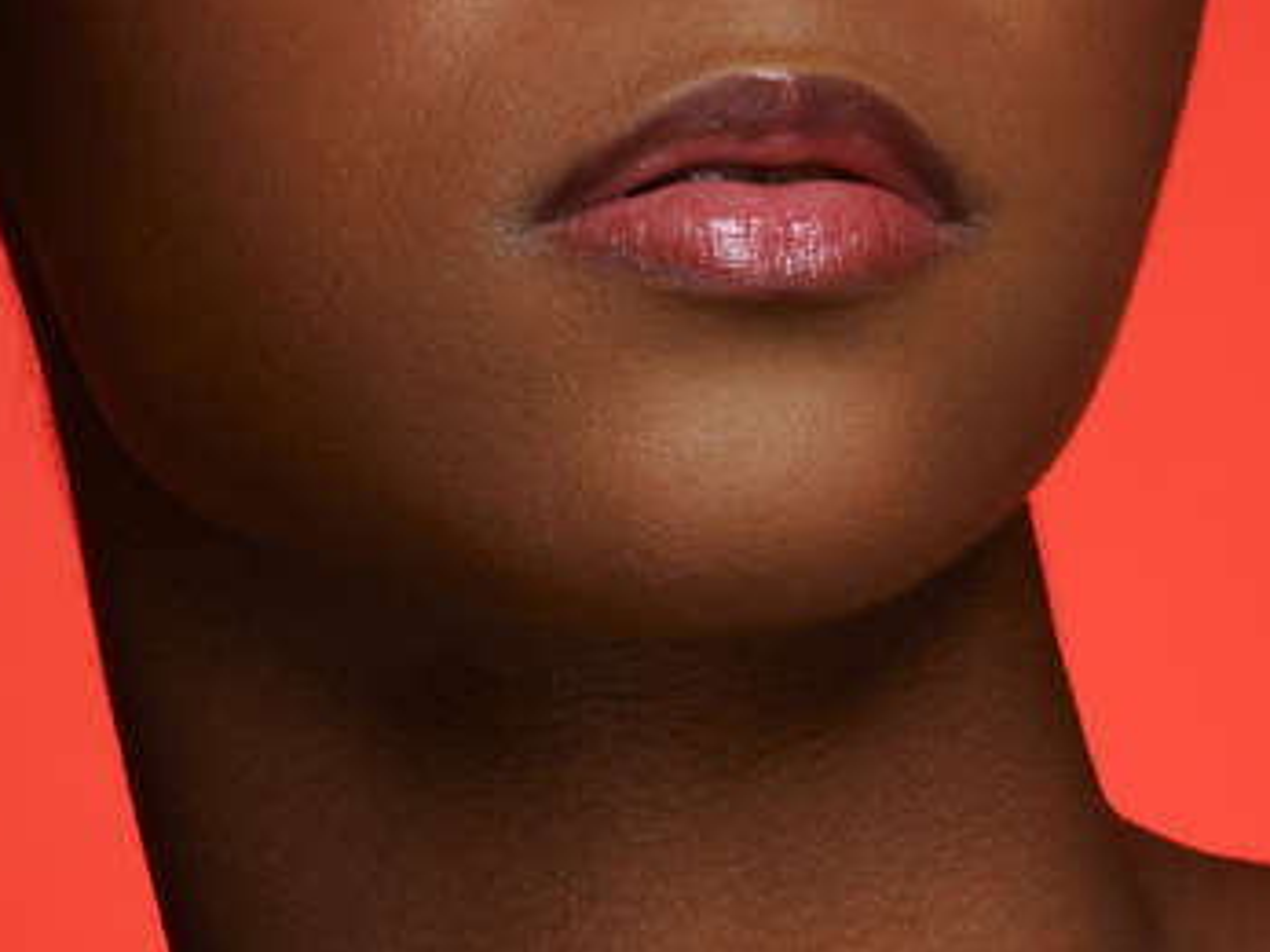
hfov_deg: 7.6
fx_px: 9609
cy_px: 293
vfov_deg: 5.7
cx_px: 655
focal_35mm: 262
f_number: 16
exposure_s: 1/160
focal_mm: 105
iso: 200
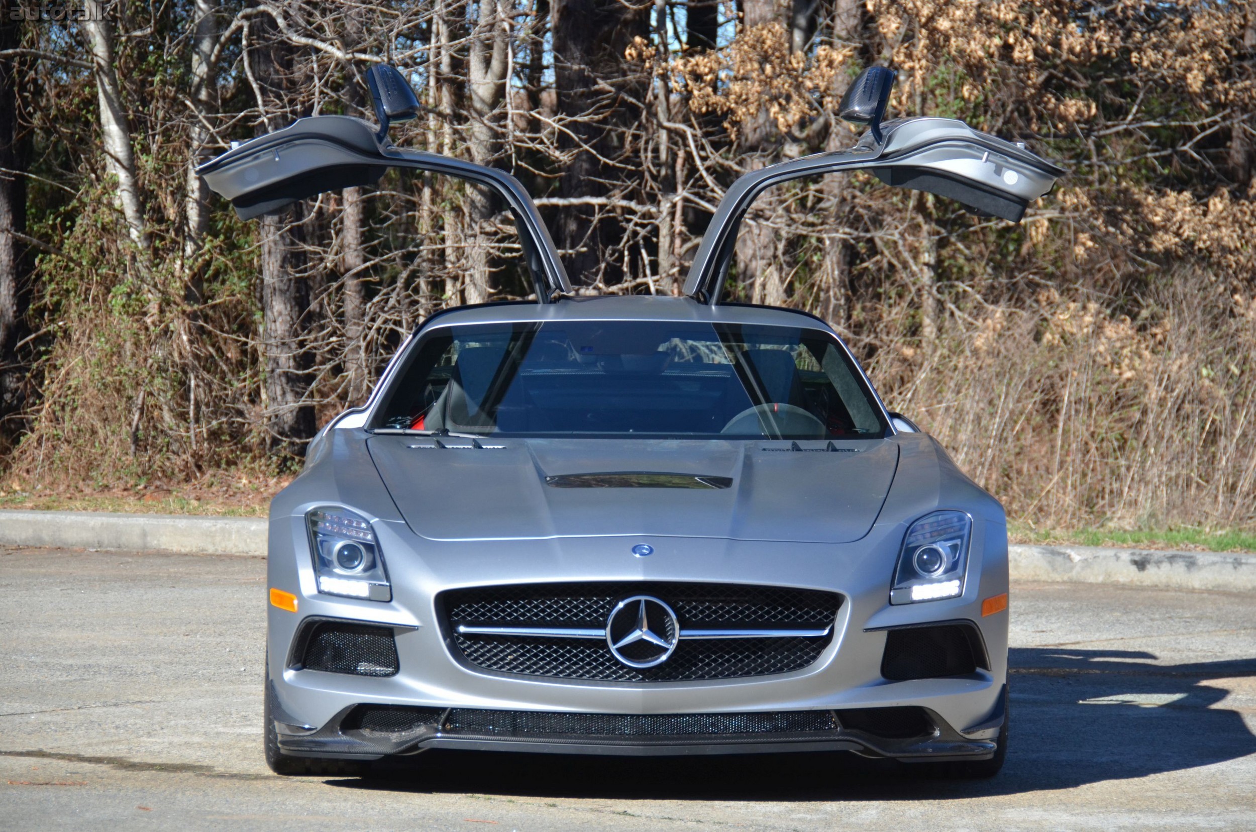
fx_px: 5849
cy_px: 416
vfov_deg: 8.1
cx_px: 628
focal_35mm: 168
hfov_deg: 12.3
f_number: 5.3
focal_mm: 112
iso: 400
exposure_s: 1/1250
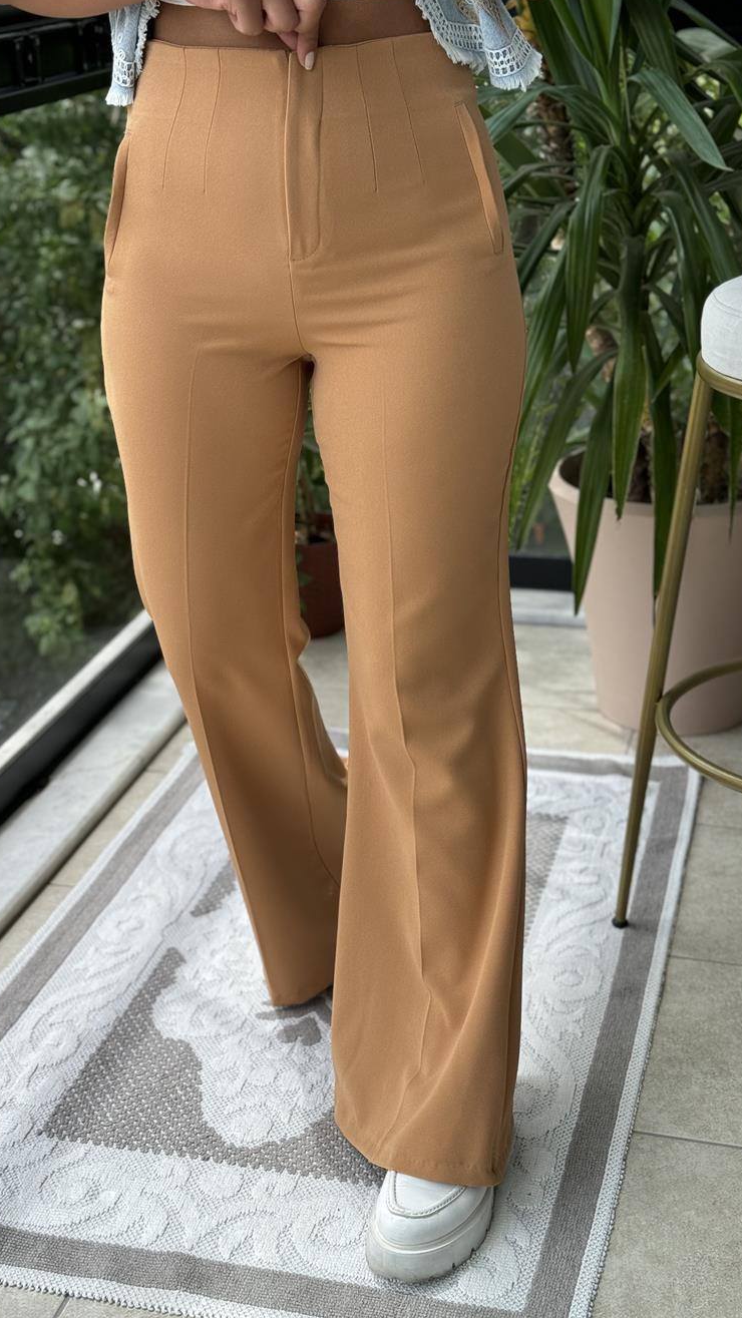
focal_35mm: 53
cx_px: 360
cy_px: 656
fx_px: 1853
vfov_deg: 39.2
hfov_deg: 22.6
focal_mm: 6.76
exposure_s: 1/354
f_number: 1.78
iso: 64
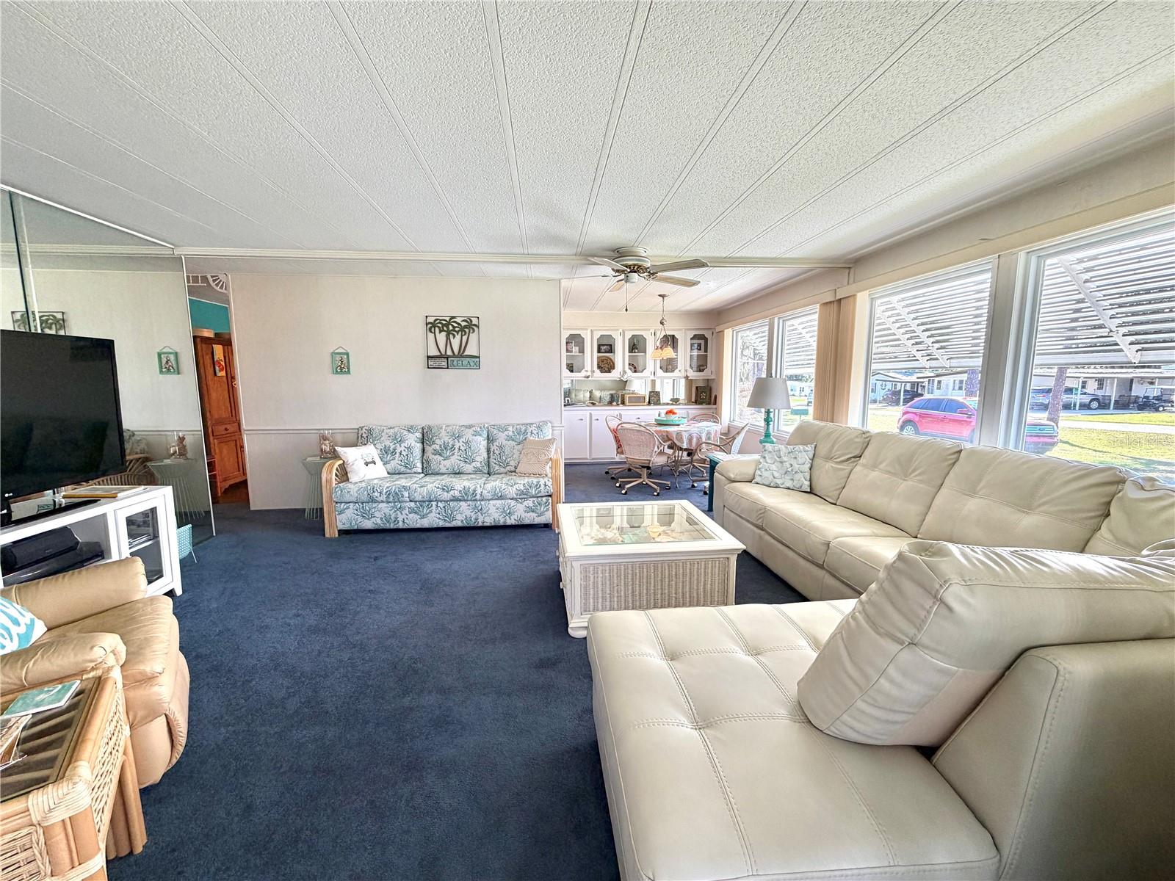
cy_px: 440
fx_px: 475
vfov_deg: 85.7
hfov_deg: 102.1
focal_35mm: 14
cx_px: 588
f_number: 2.2
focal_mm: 2.22
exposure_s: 1/120
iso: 100
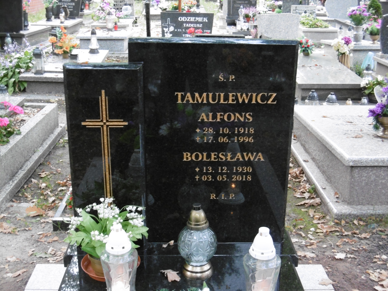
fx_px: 572
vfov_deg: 28.6
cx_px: 194
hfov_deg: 37.5
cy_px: 146
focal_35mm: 51
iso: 400
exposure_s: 1/25
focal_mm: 9.2
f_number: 4
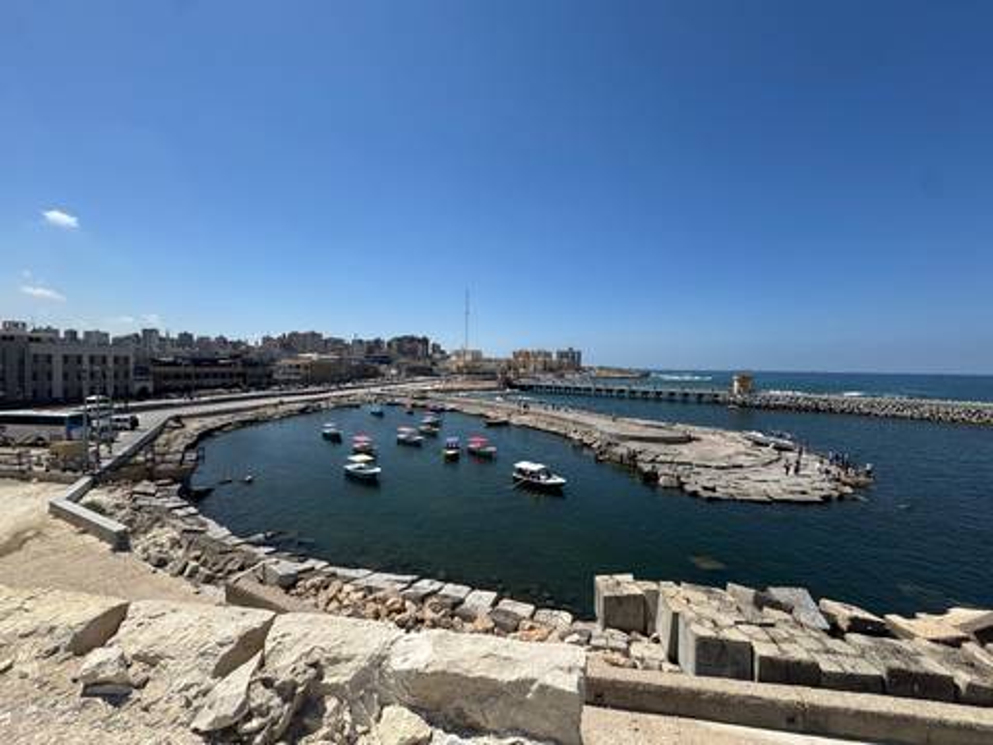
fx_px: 402
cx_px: 496
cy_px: 372
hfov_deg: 102.1
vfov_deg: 85.7
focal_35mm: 14
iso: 50
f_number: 2.2
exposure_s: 1/2874
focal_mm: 2.22
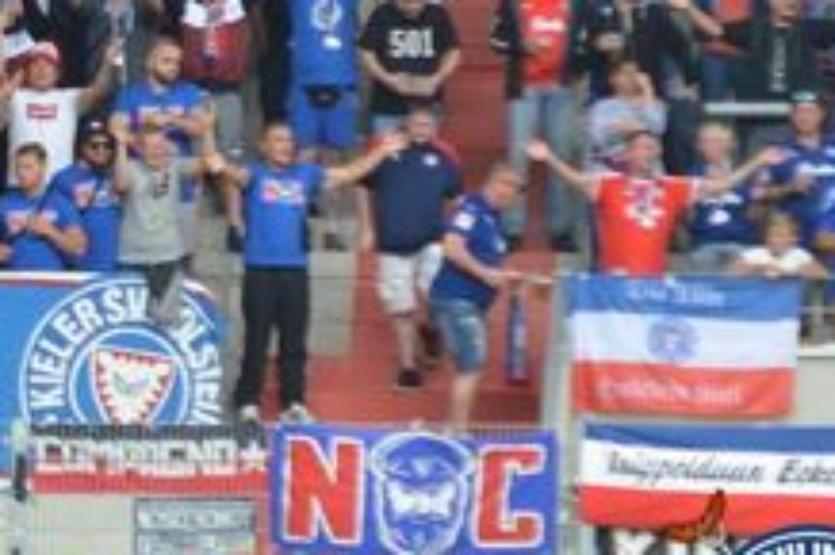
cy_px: 96
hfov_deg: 2.6
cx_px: -73
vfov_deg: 1.7
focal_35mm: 786
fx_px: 18217
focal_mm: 200
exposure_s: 1/1000
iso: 400
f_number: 3.5
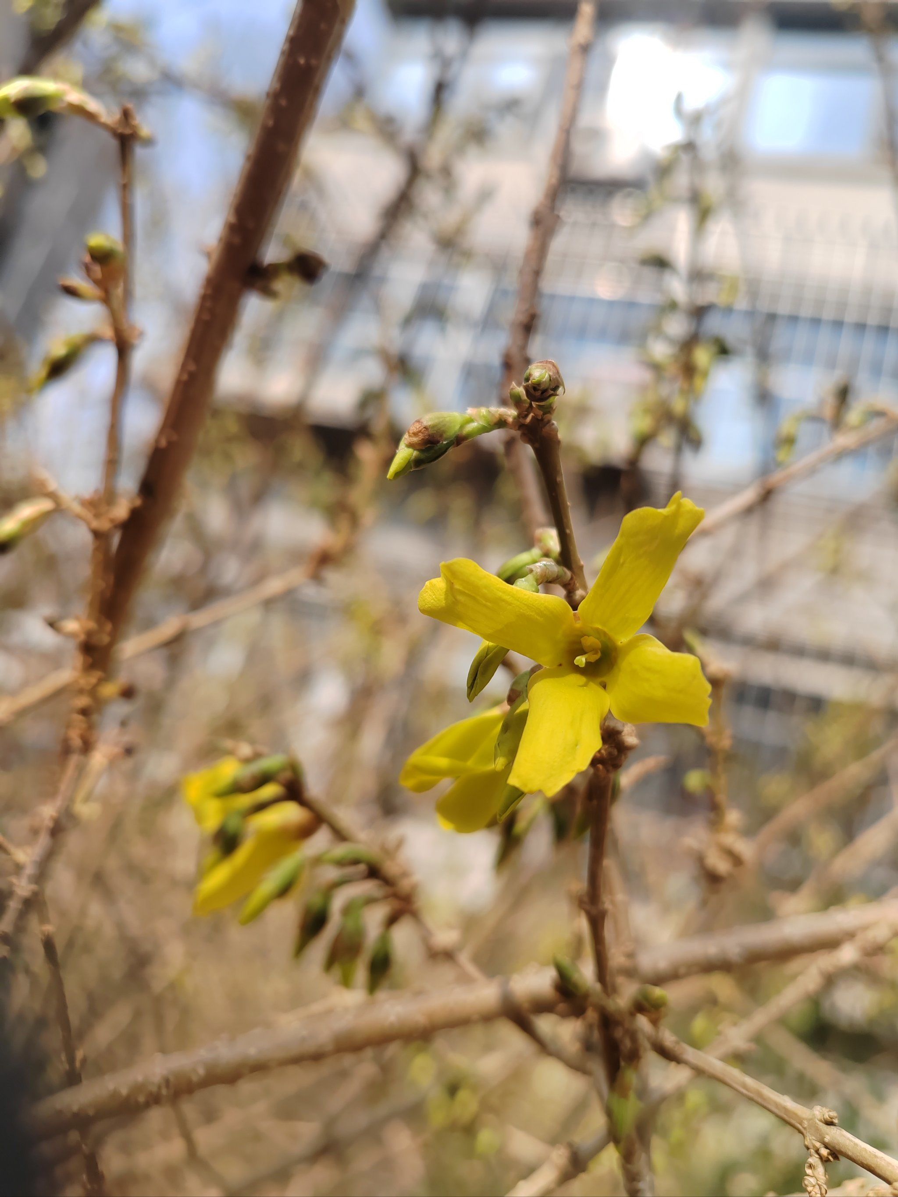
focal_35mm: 27
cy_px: 598
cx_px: 449
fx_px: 934
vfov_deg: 65.3
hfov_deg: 51.4
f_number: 1.8
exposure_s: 1/500
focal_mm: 6.14
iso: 100
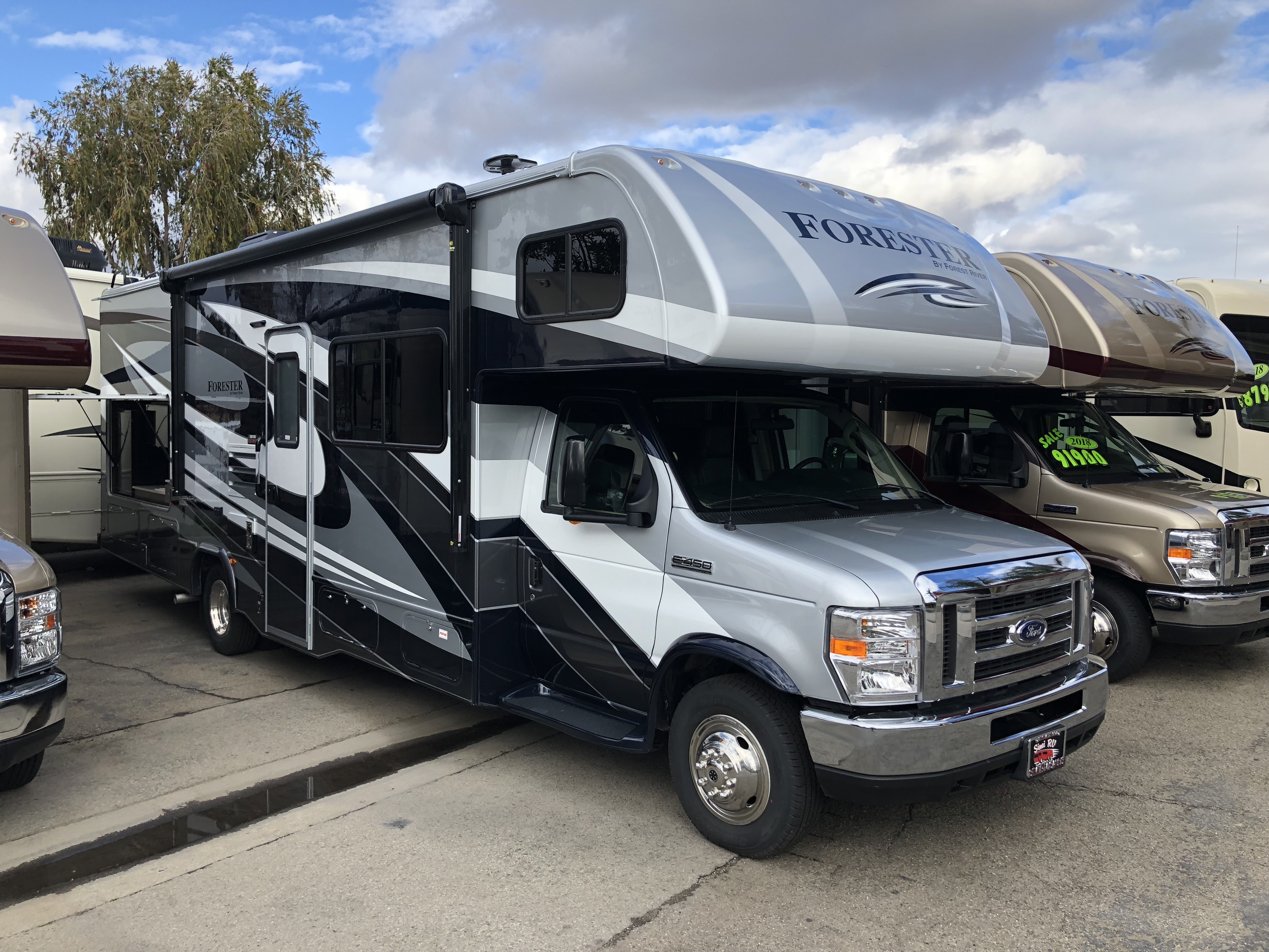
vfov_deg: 49.7
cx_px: 634
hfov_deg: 63.4
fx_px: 1026
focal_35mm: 28
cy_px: 476
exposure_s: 1/889
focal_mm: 3.99
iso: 20
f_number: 1.8
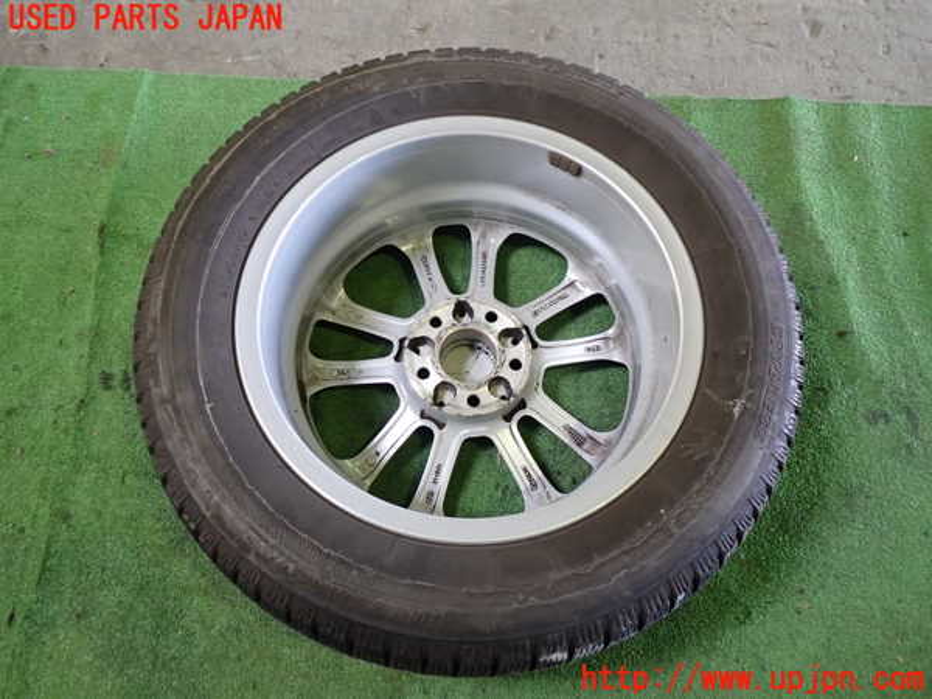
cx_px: 466
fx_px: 808
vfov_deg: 46.8
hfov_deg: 60.0
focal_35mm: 30
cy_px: 350
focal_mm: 5.4
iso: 400
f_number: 2.3
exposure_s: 1/30
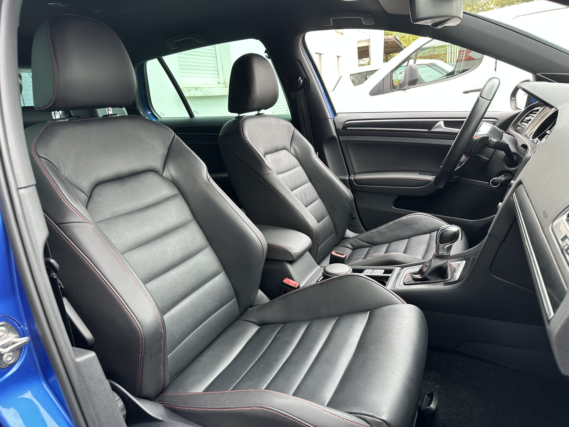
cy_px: 214
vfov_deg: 56.8
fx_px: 394
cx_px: 284
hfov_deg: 71.6
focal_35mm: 24
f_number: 1.78
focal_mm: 6.86
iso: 80
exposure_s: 1/121
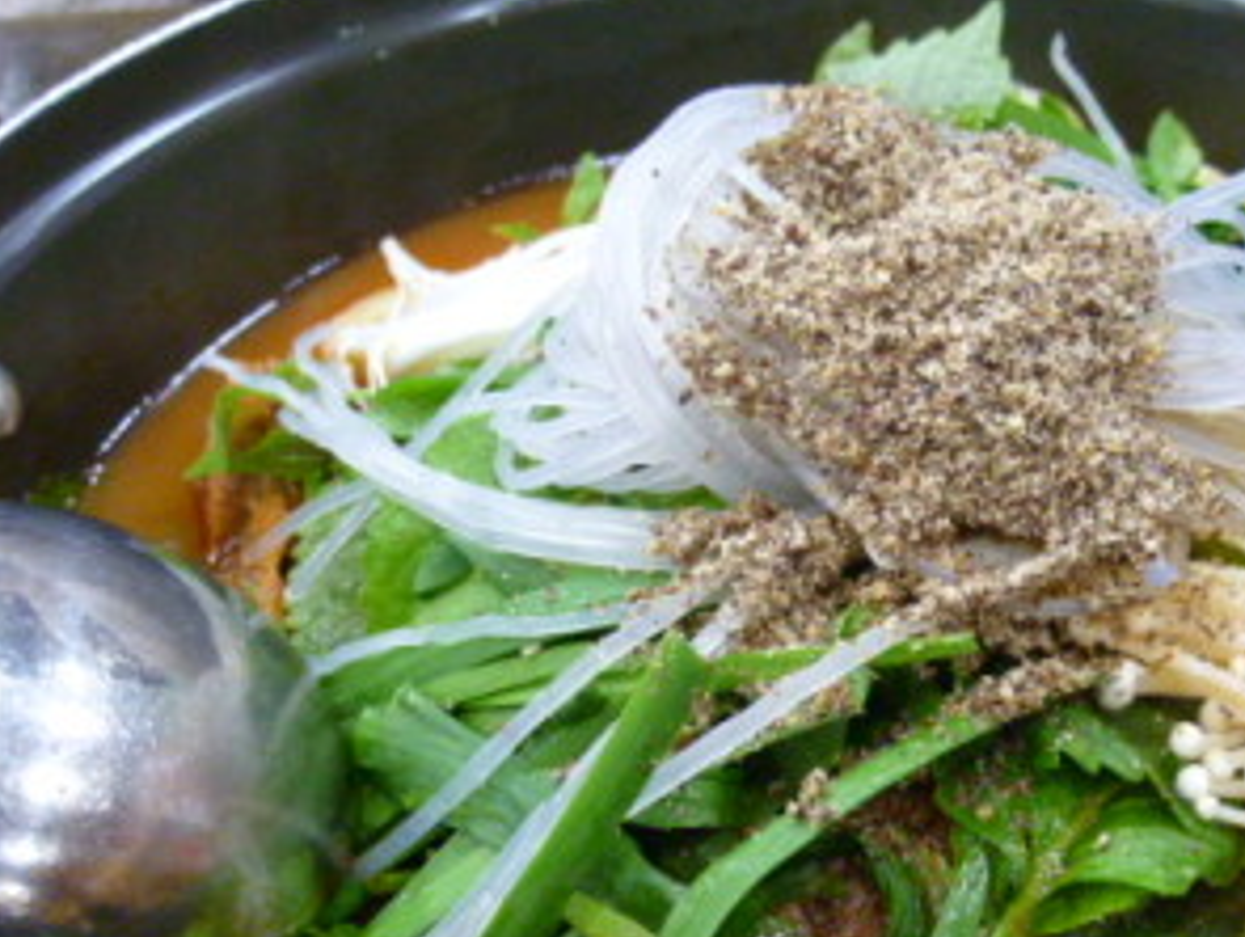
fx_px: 1584
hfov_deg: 42.4
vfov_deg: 32.5
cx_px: 815
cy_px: 669
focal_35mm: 44
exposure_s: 1/20
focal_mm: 4.7
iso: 400
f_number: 2.3
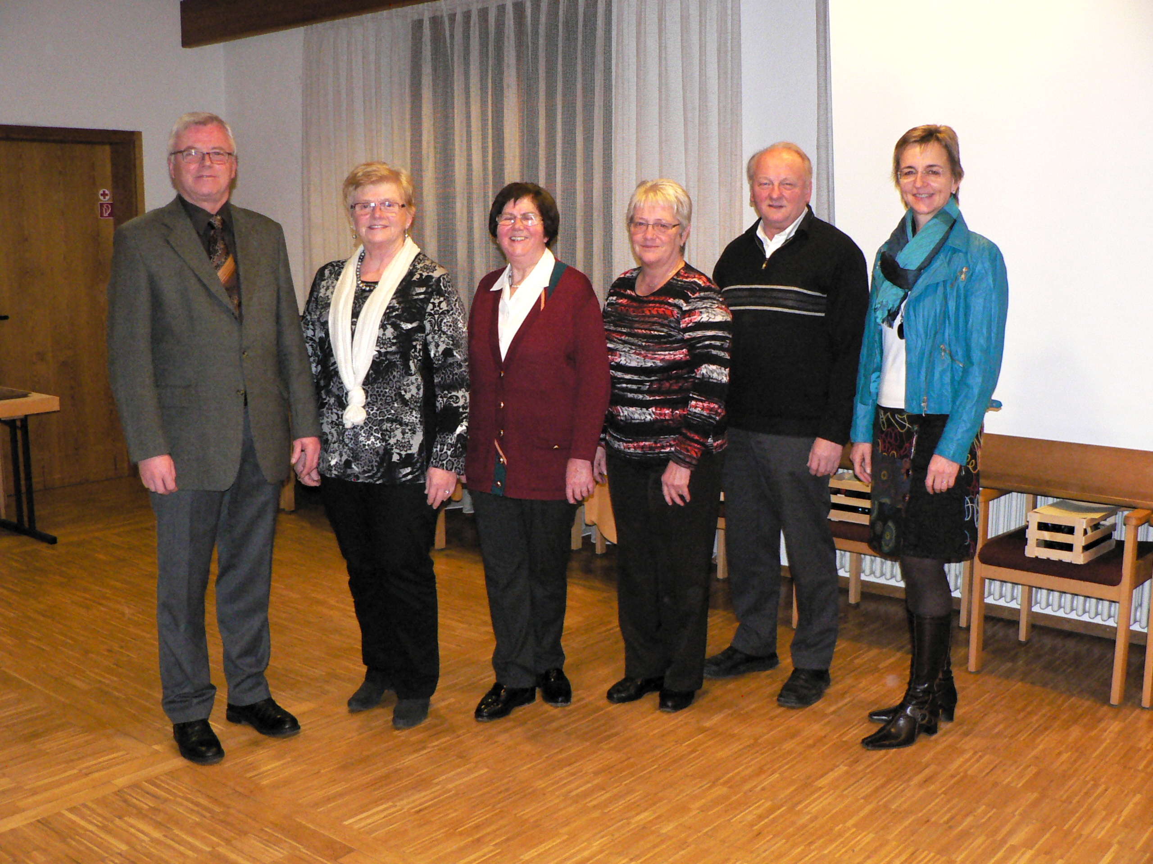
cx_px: 576
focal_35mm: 36
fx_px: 1199
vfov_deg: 39.7
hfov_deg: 51.4
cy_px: 432
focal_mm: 6
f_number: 2.8
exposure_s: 1/30
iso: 400
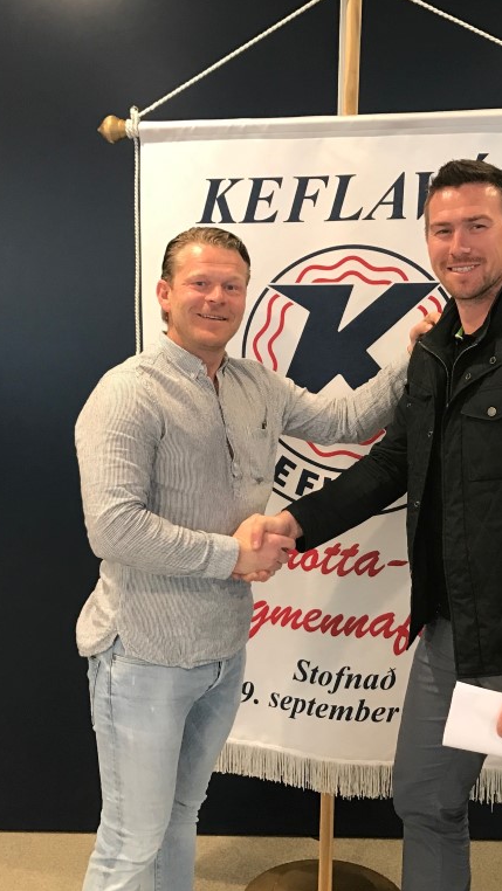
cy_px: 444
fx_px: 970
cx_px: 284
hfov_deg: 29.0
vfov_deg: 49.4
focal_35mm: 41
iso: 40
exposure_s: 1/17
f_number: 1.8
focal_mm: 3.99
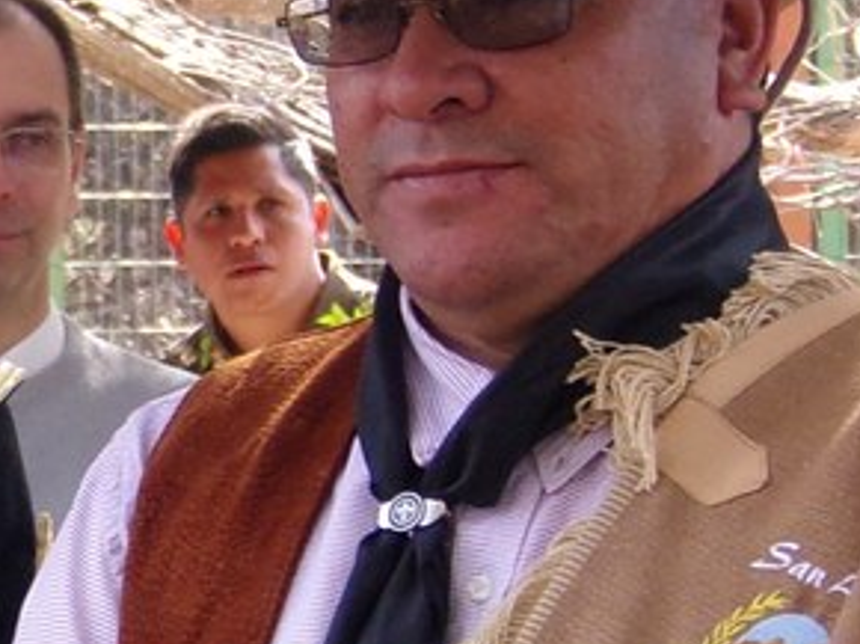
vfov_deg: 3.1
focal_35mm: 486
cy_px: 404
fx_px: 12064
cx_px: -454
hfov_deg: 4.1
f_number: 4.5
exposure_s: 1/100
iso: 156
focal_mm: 19.4
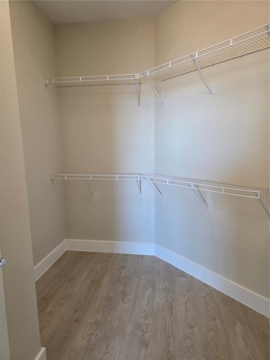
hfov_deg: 58.9
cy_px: 180
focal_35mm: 23
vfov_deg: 73.9
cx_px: 135
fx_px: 239
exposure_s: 1/120
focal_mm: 6.3
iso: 800
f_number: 1.7
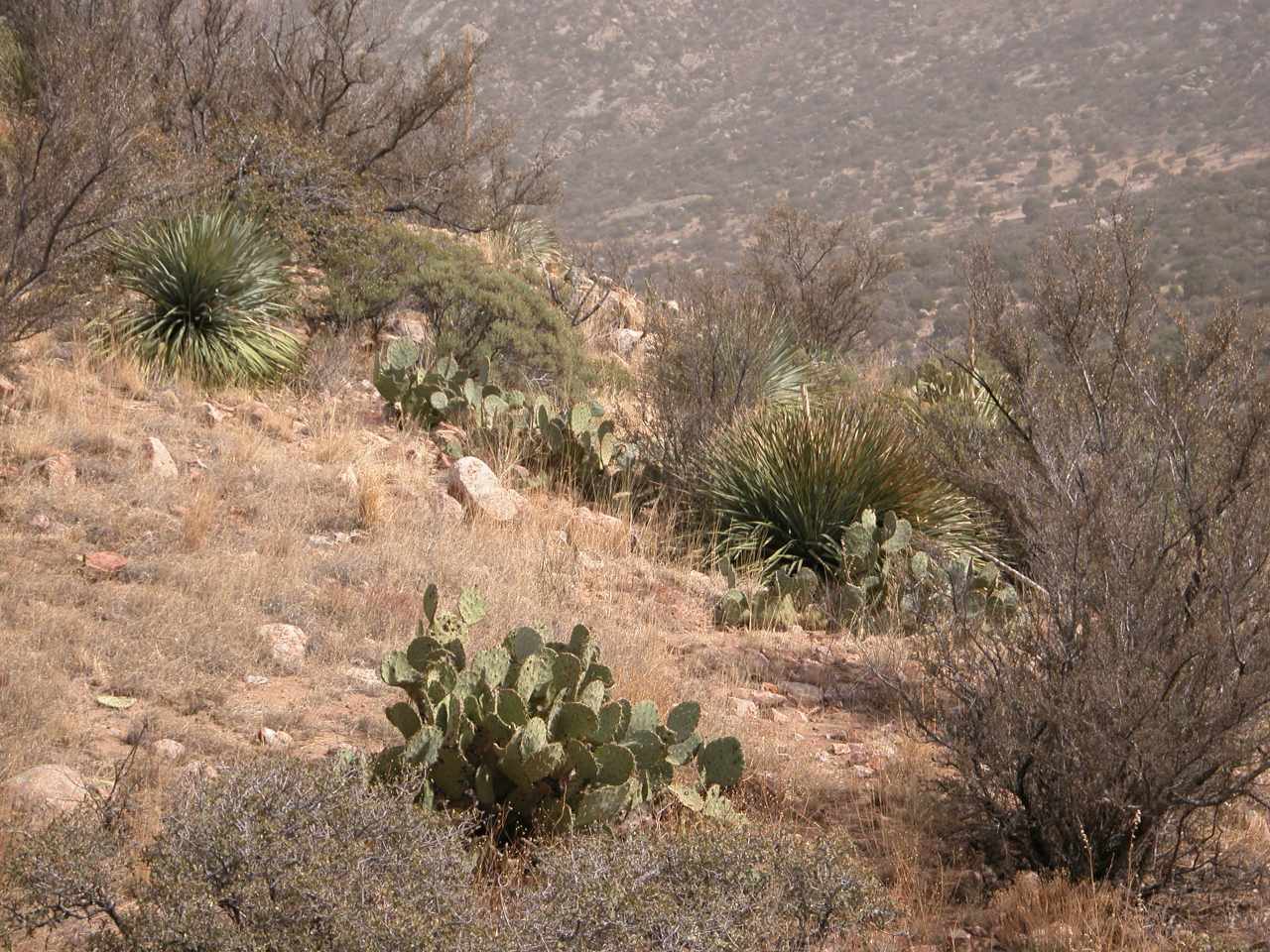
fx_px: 4256
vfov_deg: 12.8
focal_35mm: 116
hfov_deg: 17.0
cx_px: 635
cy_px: 476
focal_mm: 29.5
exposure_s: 1/215
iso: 100
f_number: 3.7
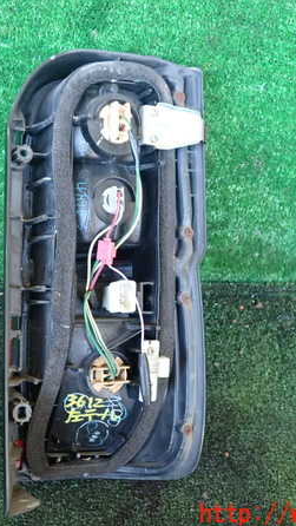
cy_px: 264
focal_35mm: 44
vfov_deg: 46.4
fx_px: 614
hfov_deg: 27.0
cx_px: 112
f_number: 2.3
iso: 320
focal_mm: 5.4
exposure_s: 1/30
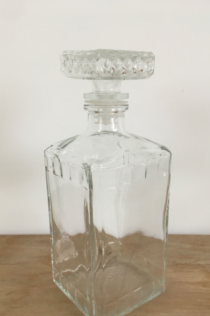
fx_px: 297
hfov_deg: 38.9
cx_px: 109
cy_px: 177
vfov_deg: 55.6
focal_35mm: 34
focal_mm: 4.15
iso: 80
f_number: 2.2
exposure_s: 1/33
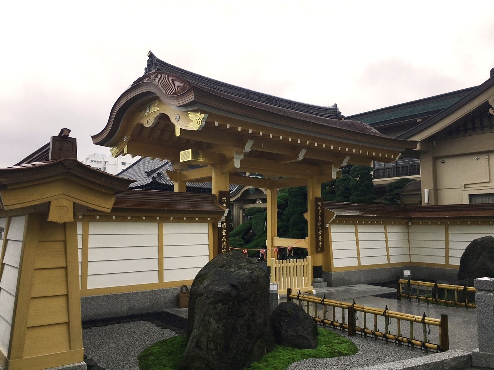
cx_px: 247
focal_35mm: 29
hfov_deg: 61.7
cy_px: 185
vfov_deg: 48.2
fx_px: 414
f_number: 2.2
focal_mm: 4.15
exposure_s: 1/801
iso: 25
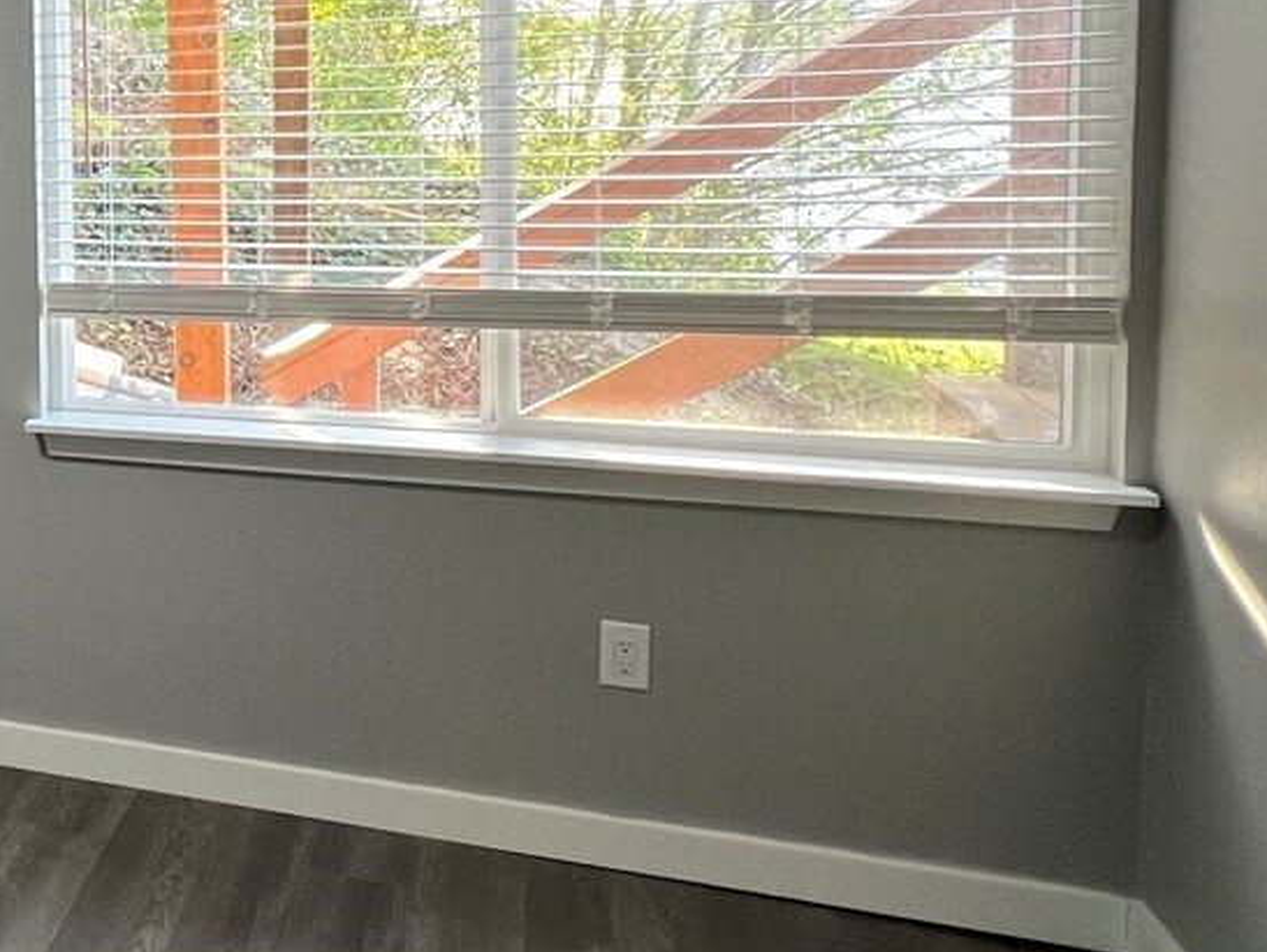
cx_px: -243
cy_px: 178
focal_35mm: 38
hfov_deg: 37.4
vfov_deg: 36.4
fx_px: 1392
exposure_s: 1/60
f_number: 1.8
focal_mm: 1.57
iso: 160
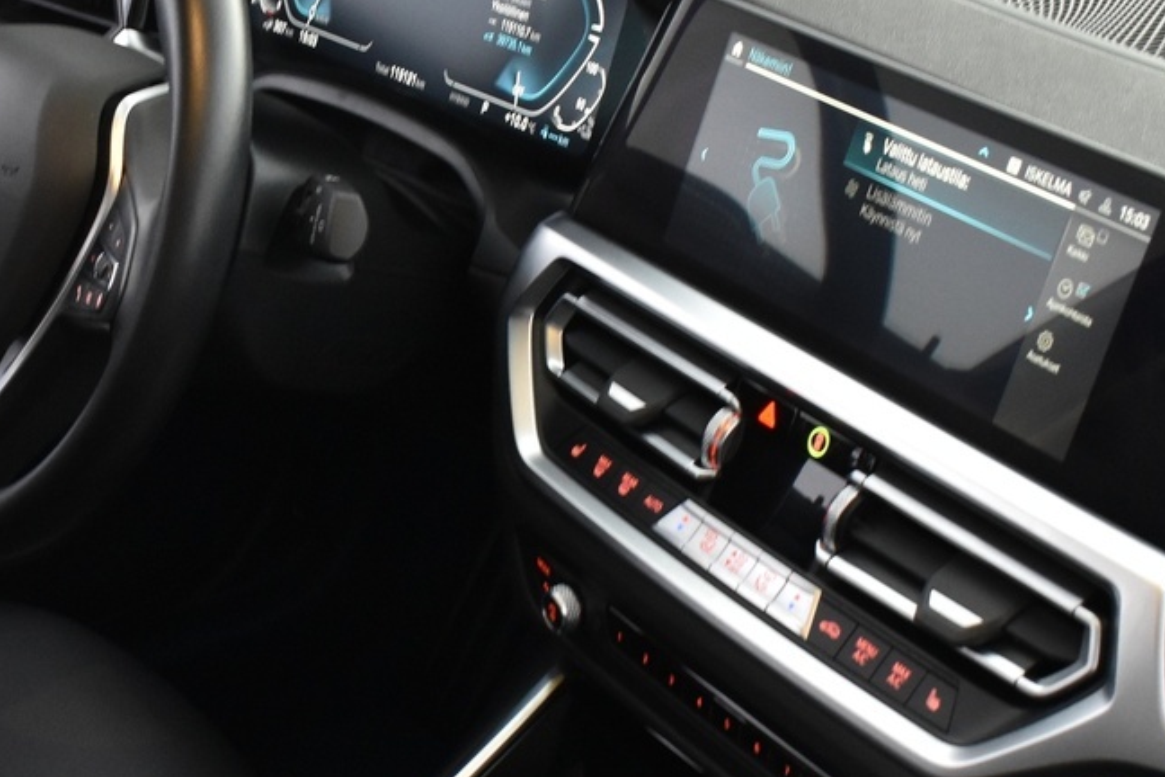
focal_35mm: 75
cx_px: 228
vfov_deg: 18.1
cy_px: 507
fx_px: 2427
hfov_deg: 26.5
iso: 1250
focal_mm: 20
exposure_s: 1/8
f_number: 5.6
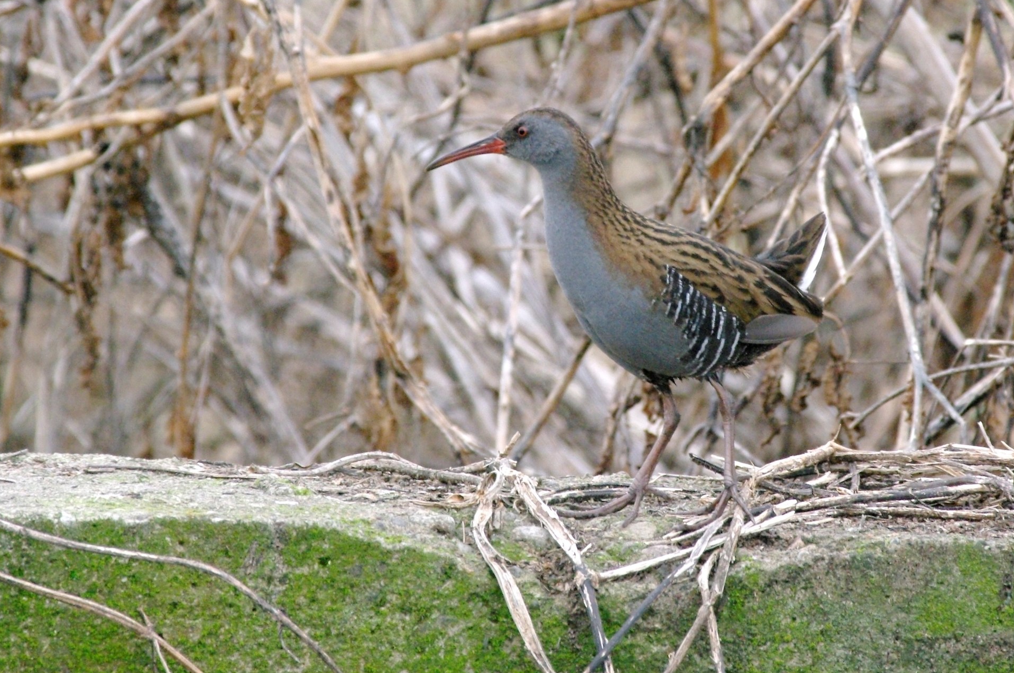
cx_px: 610
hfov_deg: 3.7
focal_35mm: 563
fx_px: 15839
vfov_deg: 2.4
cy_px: 283
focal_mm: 300
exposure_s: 1/350
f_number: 8
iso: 3200
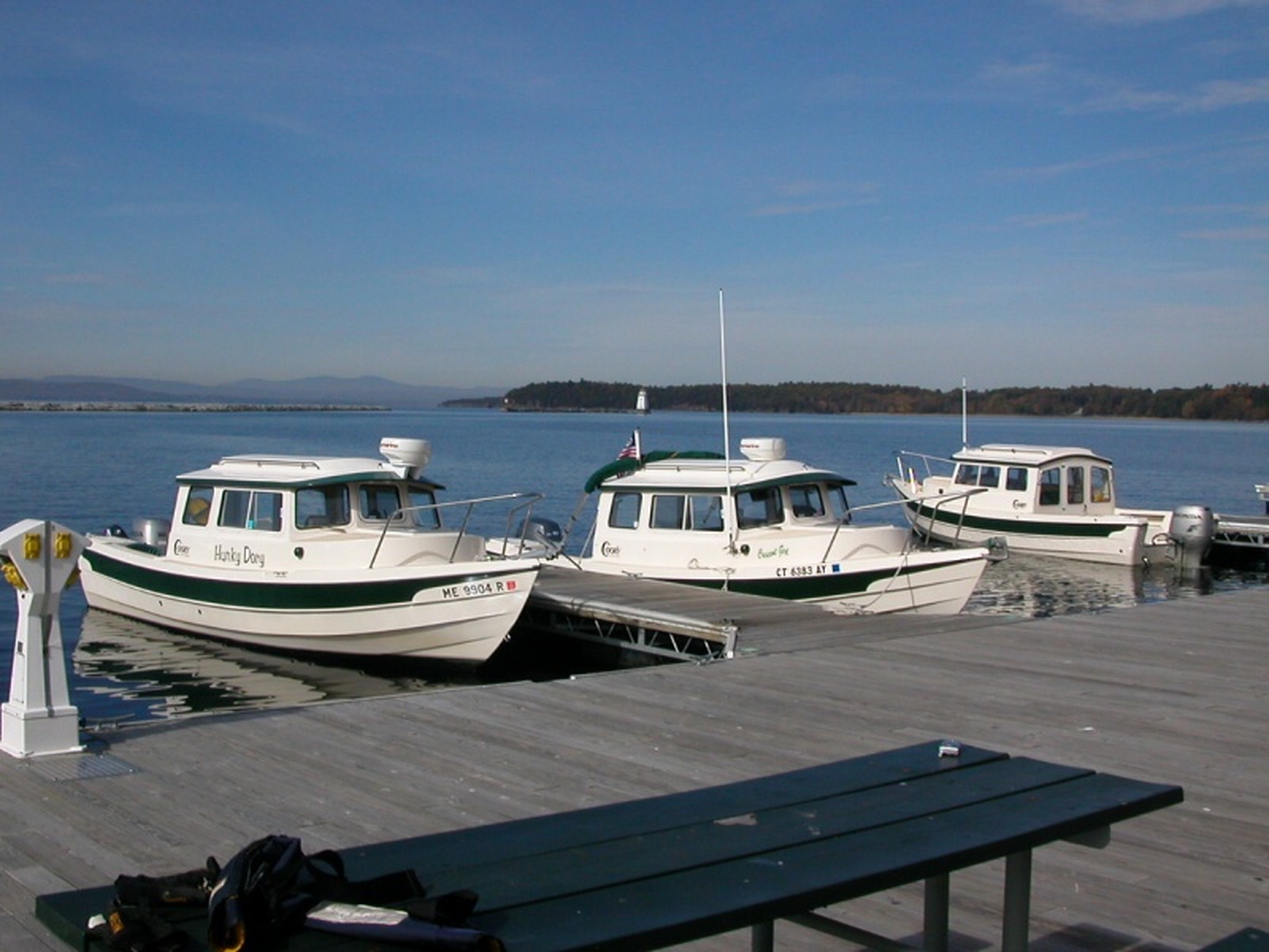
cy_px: 476
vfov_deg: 33.6
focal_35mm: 43
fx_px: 1576
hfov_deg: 43.9
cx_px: 634
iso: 100
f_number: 4.8
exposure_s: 1/1289
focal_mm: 6.6
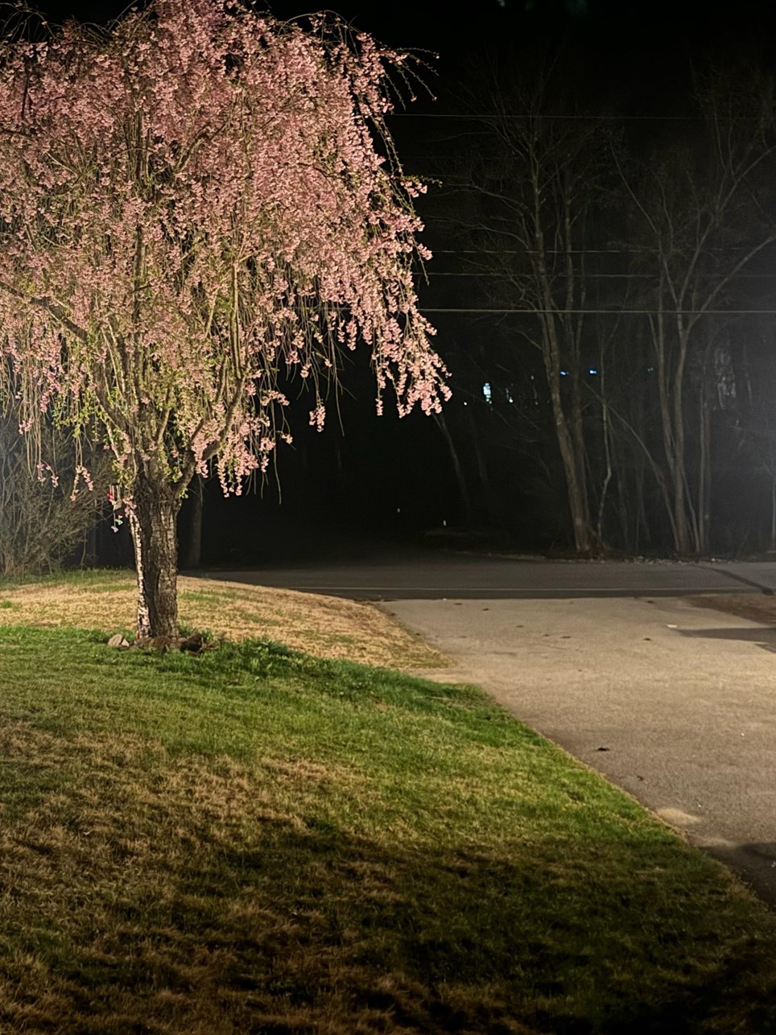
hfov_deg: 32.7
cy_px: 234
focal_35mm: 43
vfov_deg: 42.2
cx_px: 167
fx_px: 1286
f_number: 1.78
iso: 1000
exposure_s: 1/5
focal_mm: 6.76
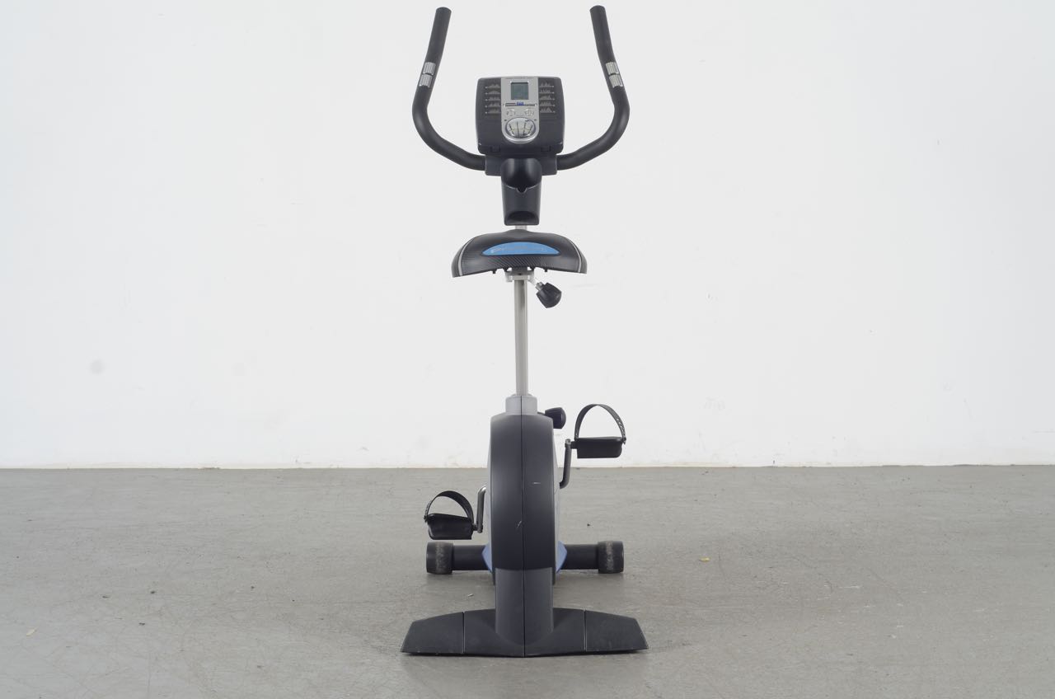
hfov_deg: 27.0
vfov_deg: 18.1
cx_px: 528
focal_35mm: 75
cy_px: 350
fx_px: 2194
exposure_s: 1/125
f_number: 8
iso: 100
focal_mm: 50
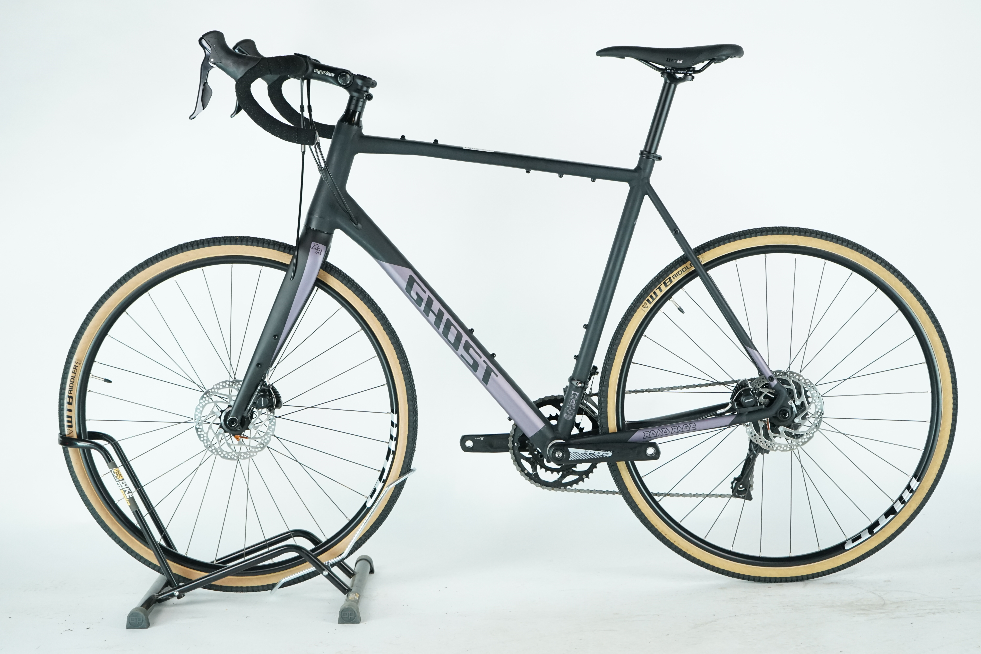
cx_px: 490
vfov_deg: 20.3
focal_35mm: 67
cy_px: 327
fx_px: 1826
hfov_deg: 30.1
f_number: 5.6
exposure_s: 1/200
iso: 2500
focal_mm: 67
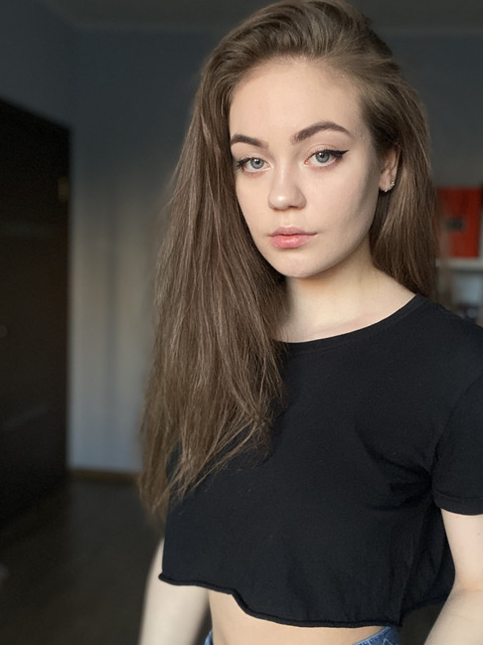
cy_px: 349
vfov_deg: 50.1
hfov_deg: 38.5
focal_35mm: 37
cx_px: 288
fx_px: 689
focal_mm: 2.71
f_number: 2.2
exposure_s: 1/60
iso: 160
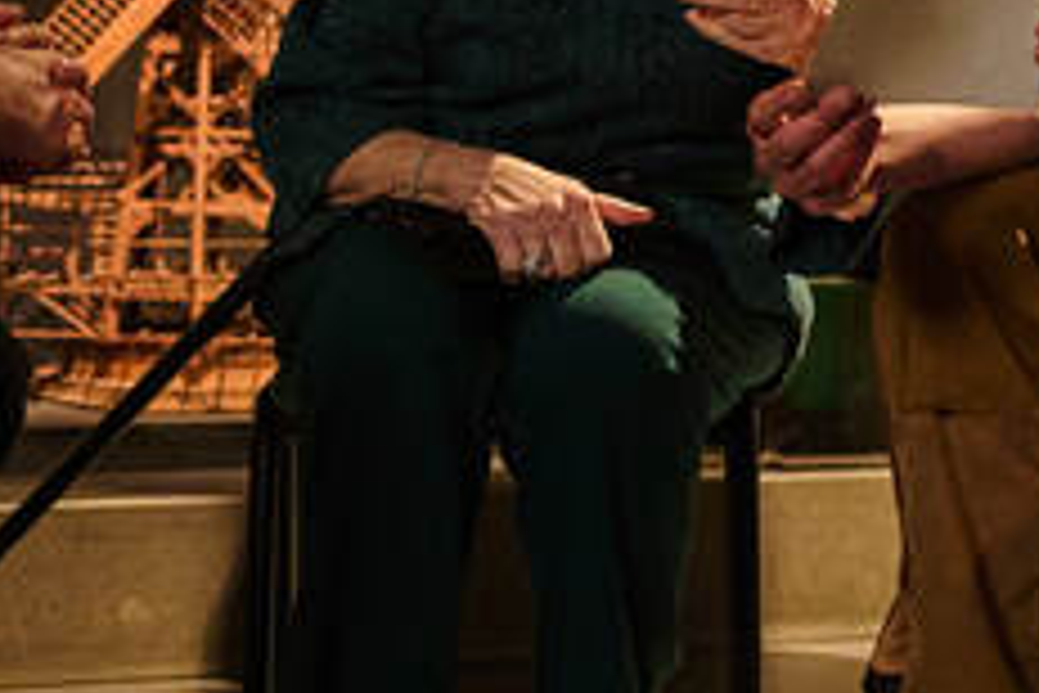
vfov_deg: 8.3
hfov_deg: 12.4
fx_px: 4762
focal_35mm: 165
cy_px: 250
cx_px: 310
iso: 6400
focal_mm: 46
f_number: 2.5
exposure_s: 1/160
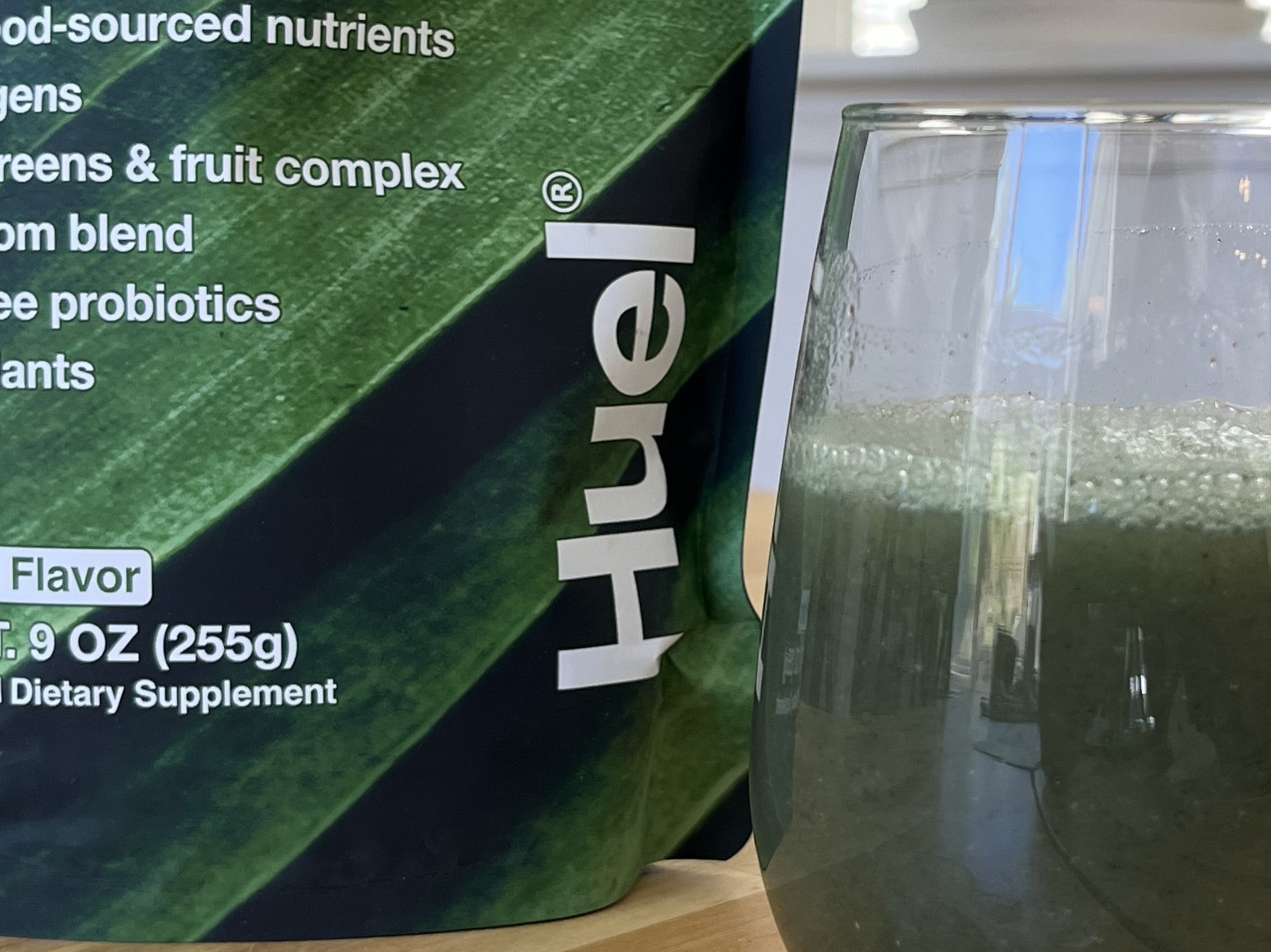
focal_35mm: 67
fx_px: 2459
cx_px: 758
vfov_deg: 21.9
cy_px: 454
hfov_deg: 28.9
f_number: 1.6
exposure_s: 1/120
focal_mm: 5.1
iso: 80
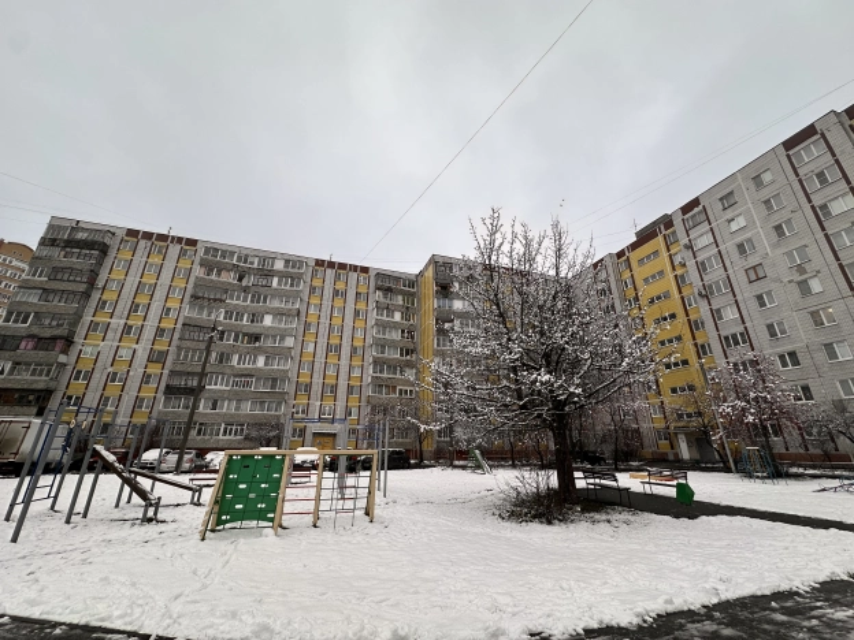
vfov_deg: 85.7
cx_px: 427
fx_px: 345
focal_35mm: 14
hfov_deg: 102.1
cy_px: 320
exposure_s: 1/99
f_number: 2.2
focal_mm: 2.22
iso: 40
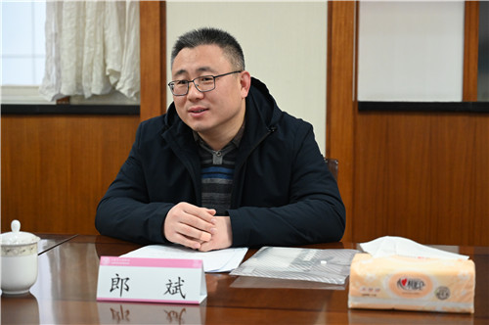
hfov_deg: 31.0
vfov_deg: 20.9
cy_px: 162
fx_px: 882
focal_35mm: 65
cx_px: 244
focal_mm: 65
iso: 5600
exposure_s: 1/250
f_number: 4
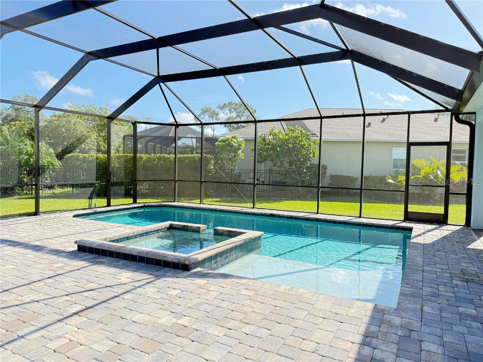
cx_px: 242
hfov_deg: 71.6
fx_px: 335
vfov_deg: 56.8
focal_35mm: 24
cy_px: 181
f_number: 1.78
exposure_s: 1/580
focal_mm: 6.76
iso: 100
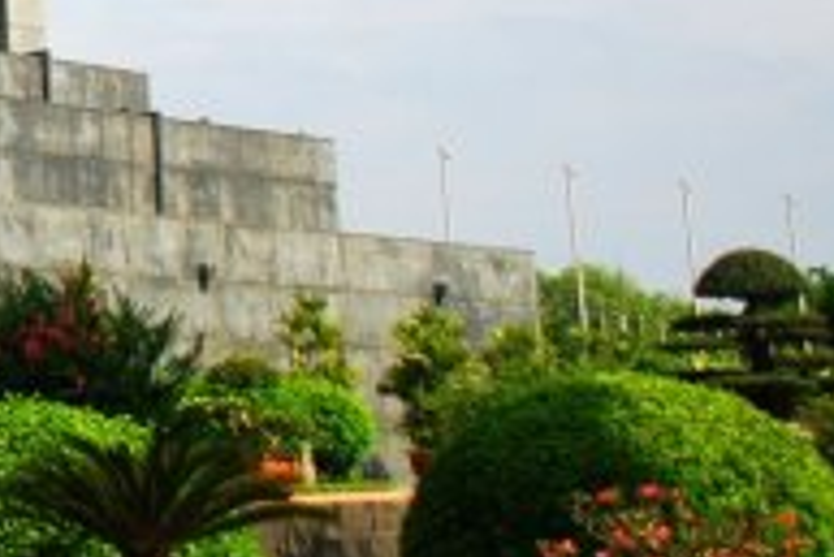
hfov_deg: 14.4
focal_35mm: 129
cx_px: -566
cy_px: -89
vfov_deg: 10.5
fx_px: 2991
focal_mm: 24
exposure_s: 1/800
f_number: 4
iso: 100
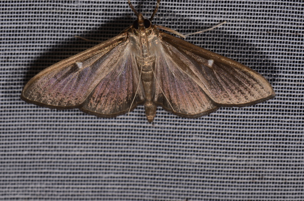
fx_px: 1074
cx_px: 152
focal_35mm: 128
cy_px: 100
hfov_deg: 16.1
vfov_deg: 10.7
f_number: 22
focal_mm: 85
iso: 100
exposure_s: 1/60
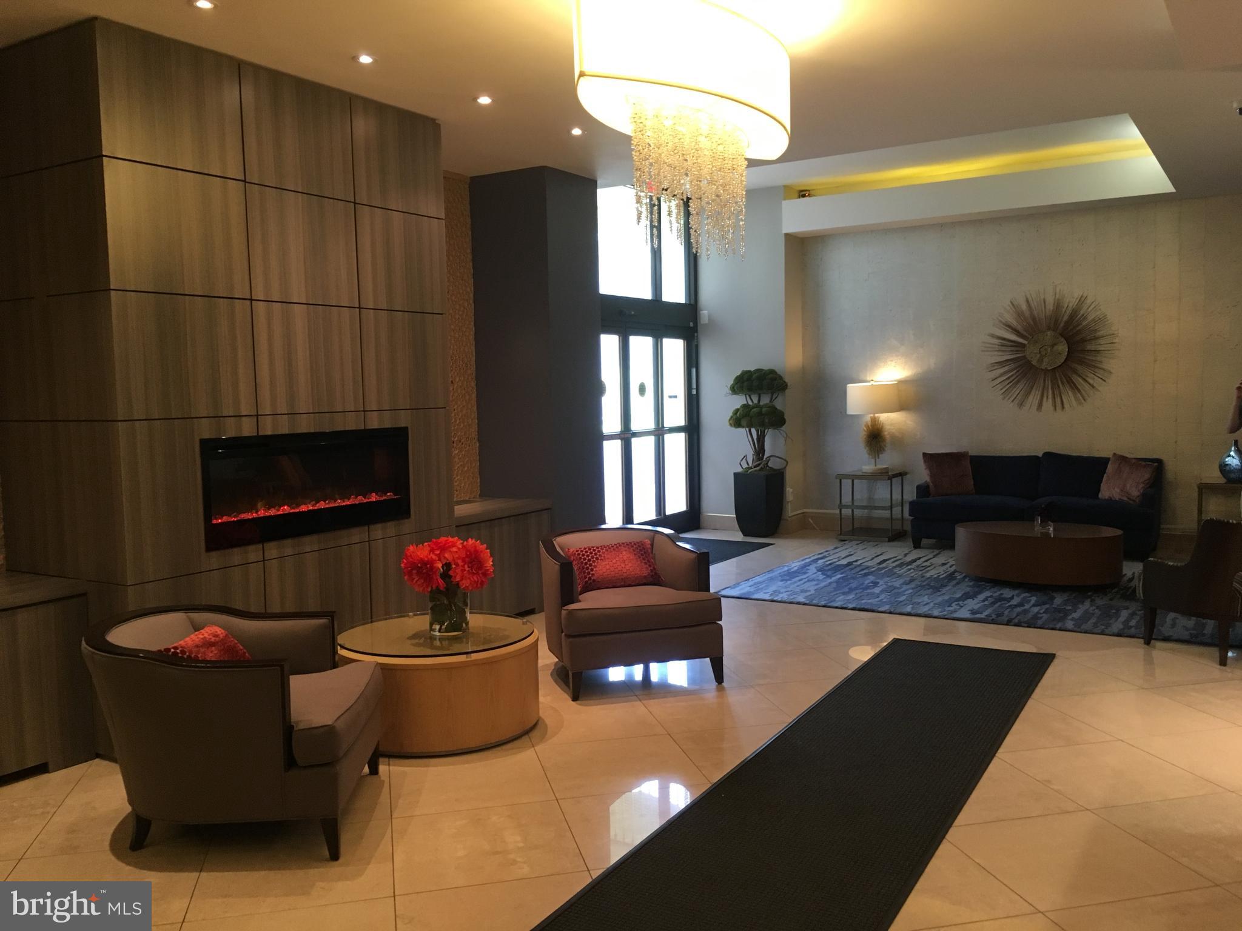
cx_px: 621
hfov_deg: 61.7
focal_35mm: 29
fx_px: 1041
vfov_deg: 48.2
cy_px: 466
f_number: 2.2
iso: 125
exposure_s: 1/30
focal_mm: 4.15
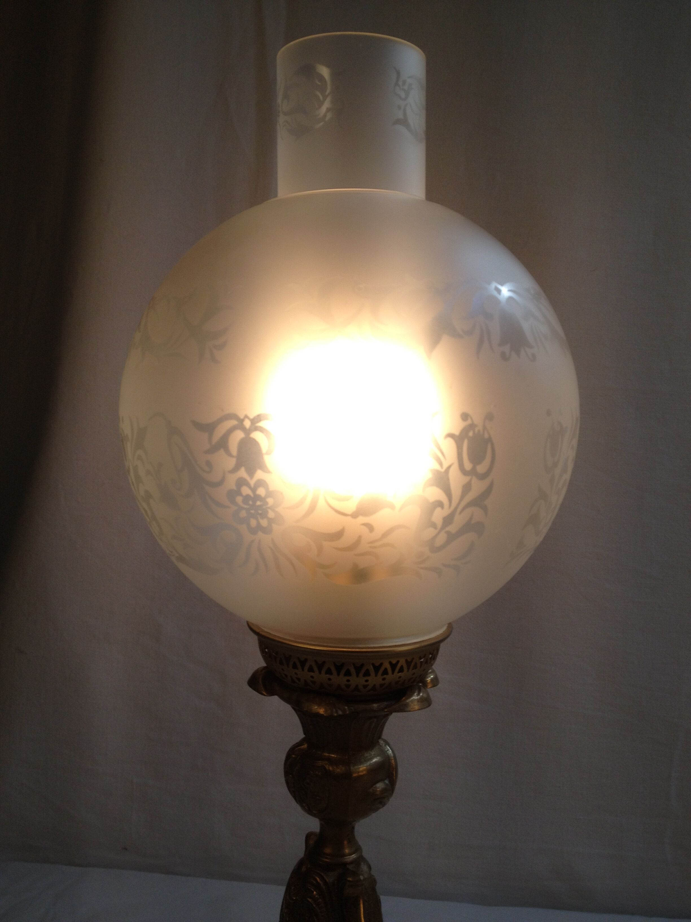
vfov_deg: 52.6
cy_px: 461
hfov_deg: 40.7
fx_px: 932
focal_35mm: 35
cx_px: 346
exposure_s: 1/267
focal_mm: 4.28
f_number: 2.4
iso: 50
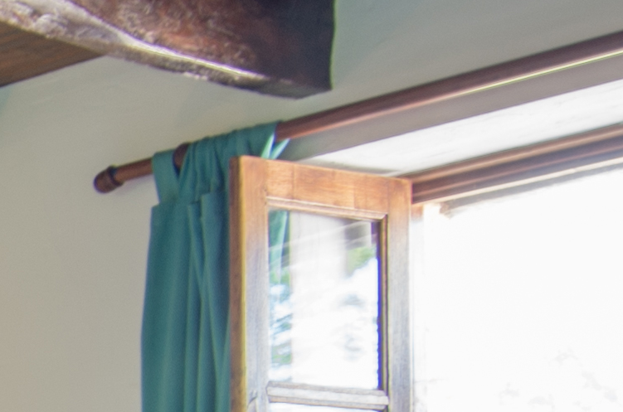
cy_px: 754
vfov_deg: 10.8
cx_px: -821
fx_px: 2037
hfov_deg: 13.4
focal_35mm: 118
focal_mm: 12
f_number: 11
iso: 100
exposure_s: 1.3
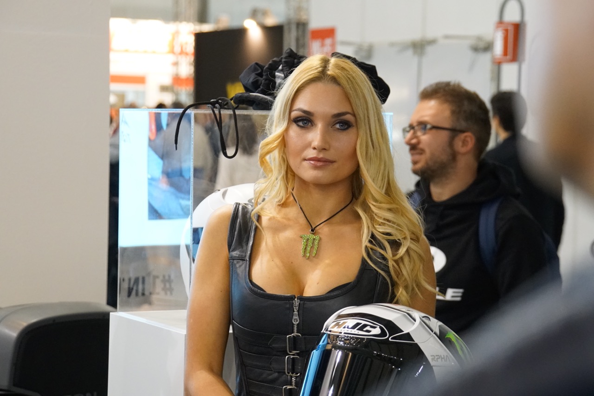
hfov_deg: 17.9
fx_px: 1881
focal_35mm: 114
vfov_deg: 12.0
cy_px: 198
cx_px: 297
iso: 5000
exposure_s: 1/160
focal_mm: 76
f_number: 5.6
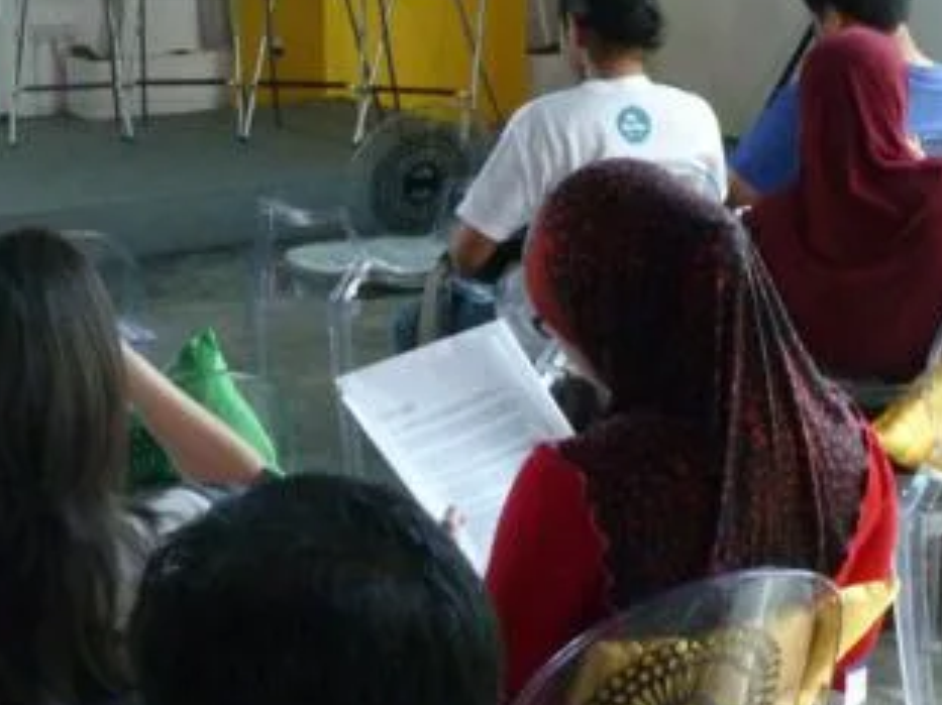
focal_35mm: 72
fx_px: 1959
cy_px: 242
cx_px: 158
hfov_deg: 26.4
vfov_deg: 20.4
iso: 400
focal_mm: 5
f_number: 3.3
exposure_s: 1/50
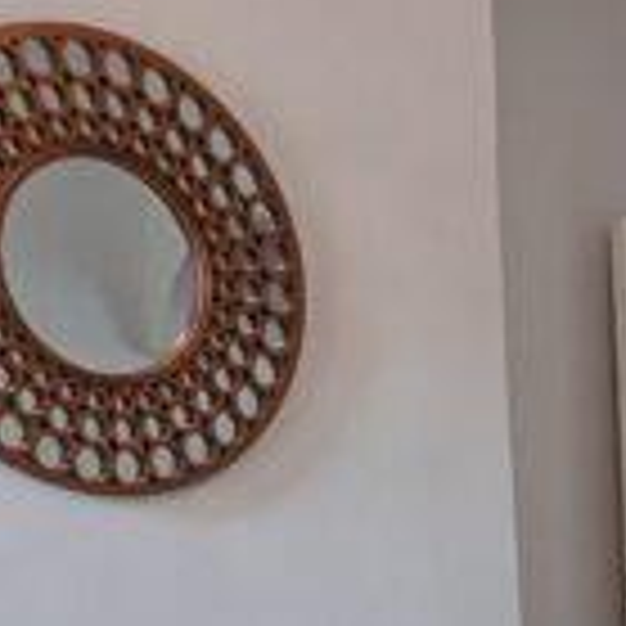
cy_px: 907
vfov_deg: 18.4
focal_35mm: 85
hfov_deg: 17.2
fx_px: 1739
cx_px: 1076
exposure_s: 1/33.3
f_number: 2.2
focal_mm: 1.95
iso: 119
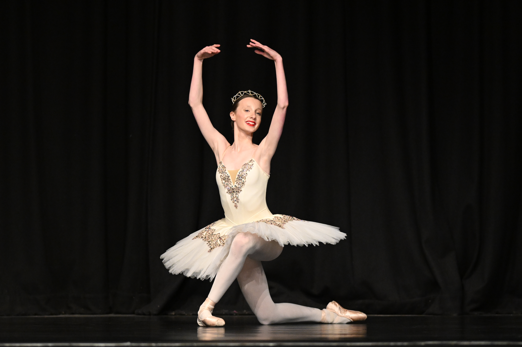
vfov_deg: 5.2
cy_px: 174
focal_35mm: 262
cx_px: 261
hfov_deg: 7.9
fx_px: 3798
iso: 4000
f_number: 2.8
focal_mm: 175
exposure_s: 1/800
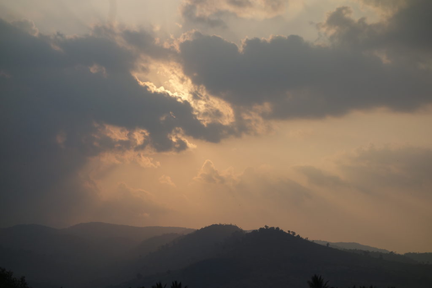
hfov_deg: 20.4
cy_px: 144
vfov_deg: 13.7
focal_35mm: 100
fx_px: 1200
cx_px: 216
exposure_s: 1/800
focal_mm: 37.1
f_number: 6.3
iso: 125
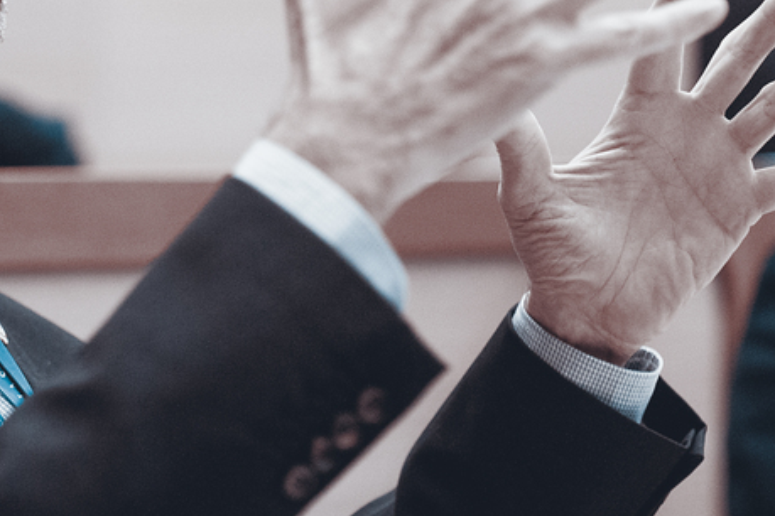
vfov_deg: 5.0
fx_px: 5877
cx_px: 290
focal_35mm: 273
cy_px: 51
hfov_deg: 7.5
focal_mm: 116
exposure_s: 1/160
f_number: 2.8
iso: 2500
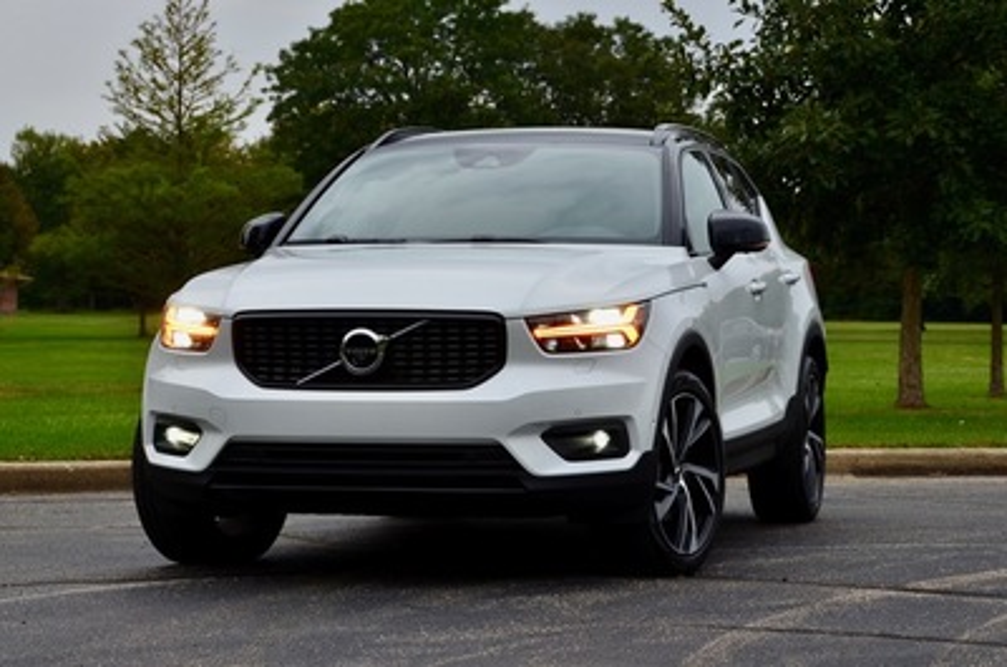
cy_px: 334
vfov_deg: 13.0
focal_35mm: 105
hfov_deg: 19.5
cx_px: 504
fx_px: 2931
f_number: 11
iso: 200
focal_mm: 70
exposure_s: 1/100
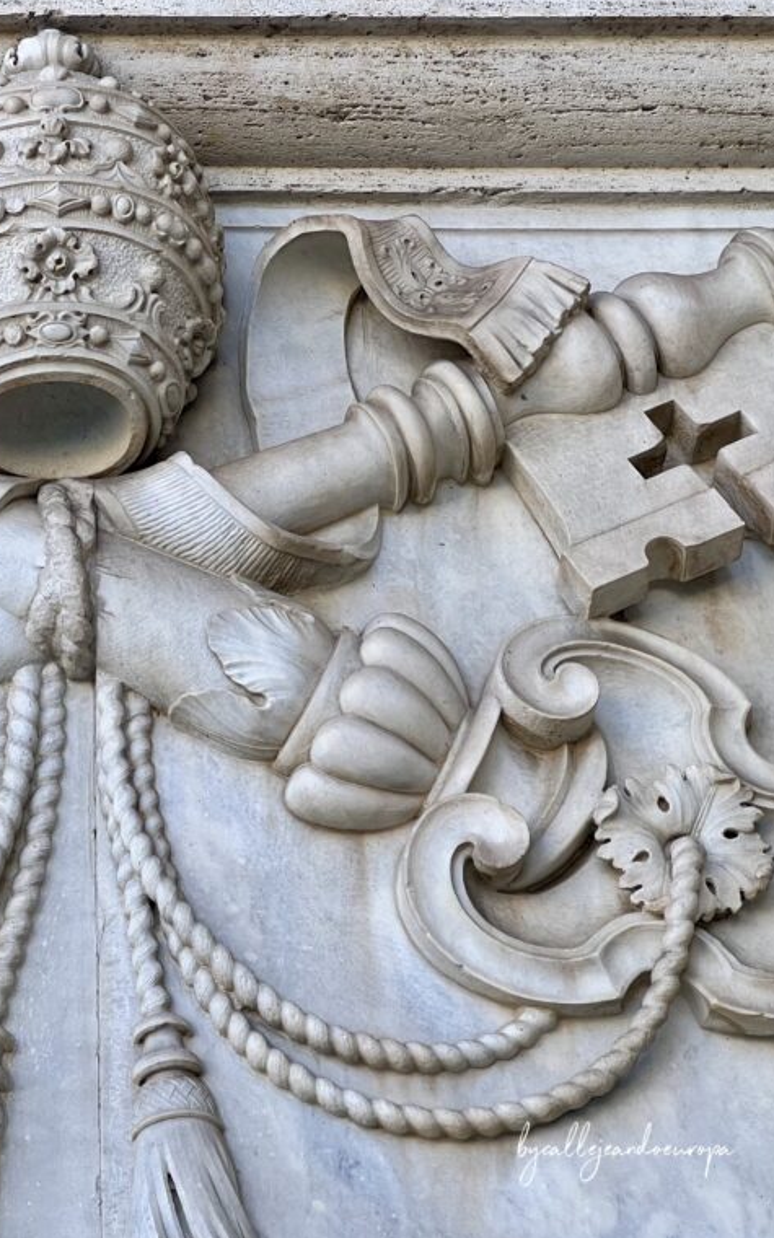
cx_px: 28
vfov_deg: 18.9
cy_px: 621
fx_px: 3713
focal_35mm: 110
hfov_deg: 11.8
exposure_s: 1/141
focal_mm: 9
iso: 32
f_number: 2.8
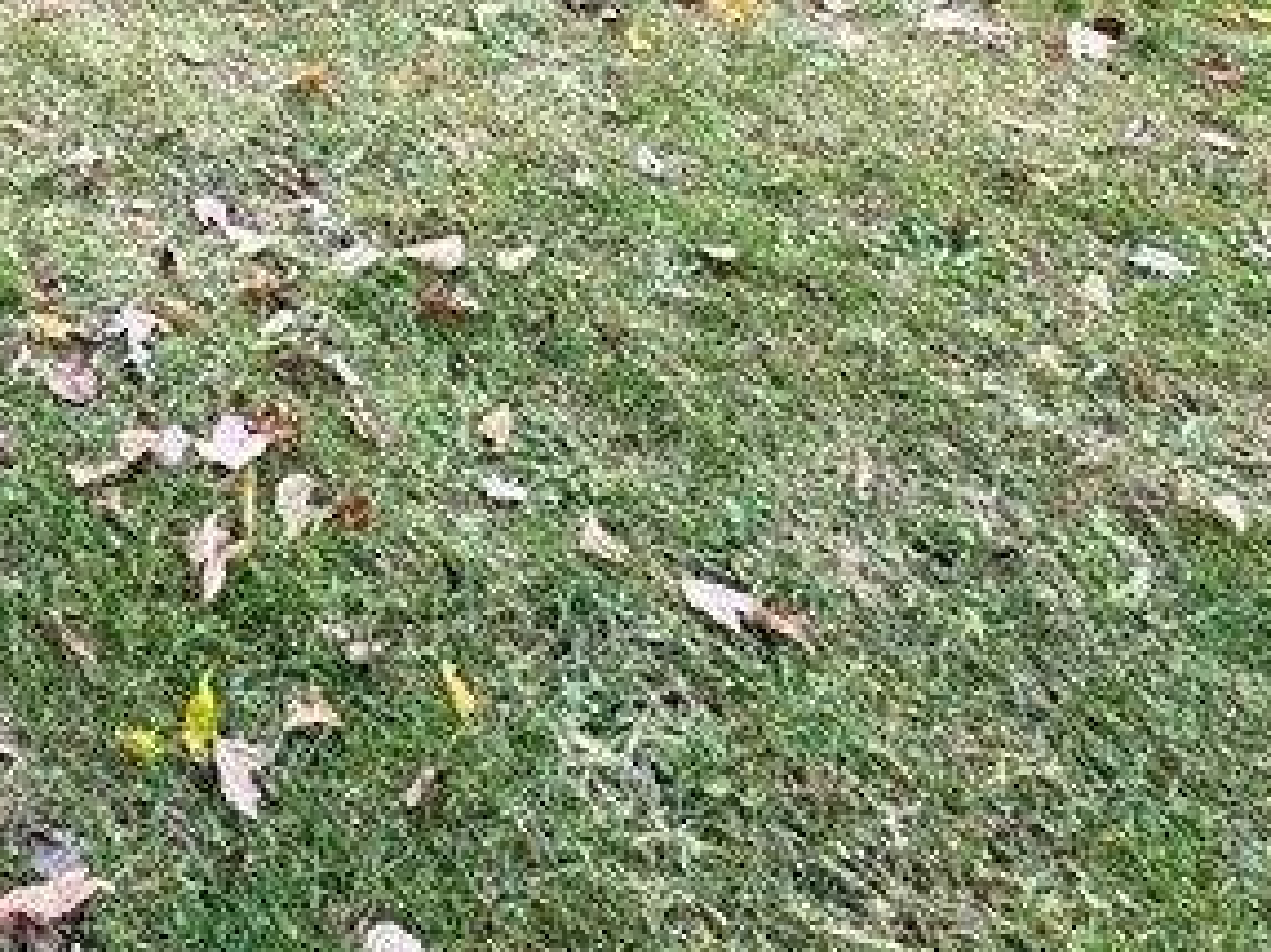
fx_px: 1835
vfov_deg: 21.7
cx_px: -244
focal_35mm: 50
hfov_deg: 32.0
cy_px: -638
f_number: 2.2
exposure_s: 1/99
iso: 80
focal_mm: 2.22
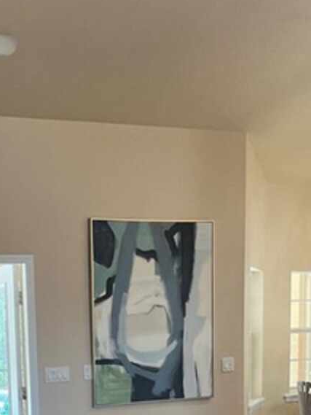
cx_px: 55
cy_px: 489
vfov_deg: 23.1
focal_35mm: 78
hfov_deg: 18.7
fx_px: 934
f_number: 1.6
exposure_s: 1/120
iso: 100
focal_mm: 5.1
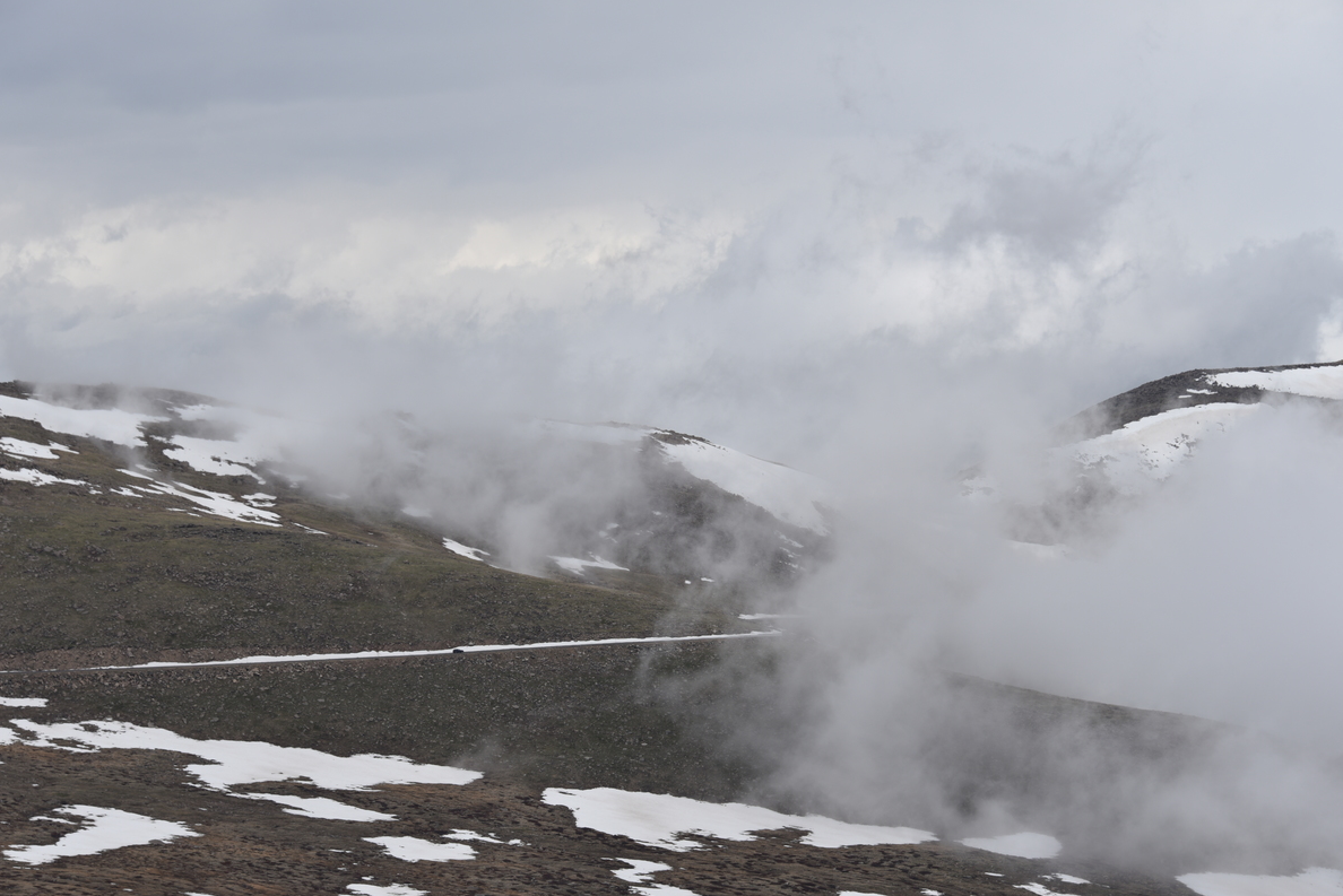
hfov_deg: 16.4
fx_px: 4665
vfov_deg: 11.0
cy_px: 479
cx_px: 658
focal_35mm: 125
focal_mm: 116
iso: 100
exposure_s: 1/320
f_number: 9
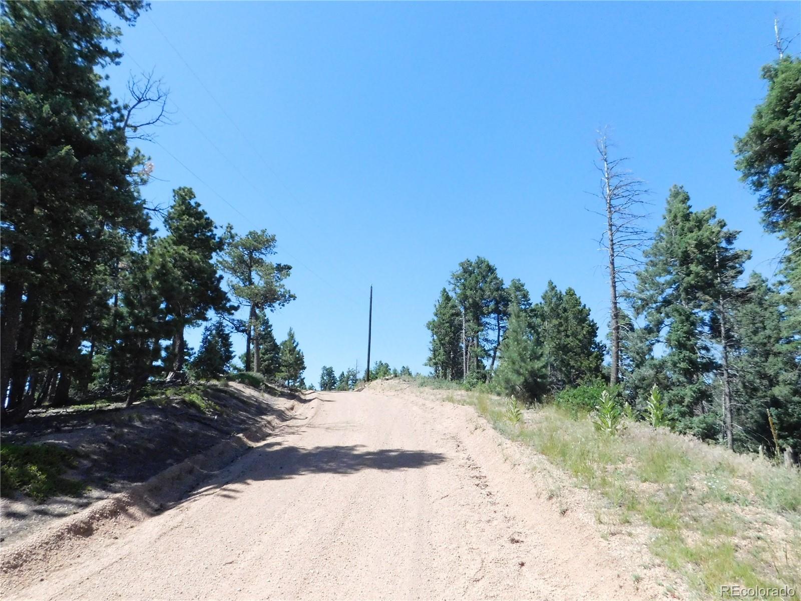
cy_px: 300
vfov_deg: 58.9
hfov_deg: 73.9
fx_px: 532
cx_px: 400
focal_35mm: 23
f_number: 6
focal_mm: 4
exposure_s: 1/1500
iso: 800
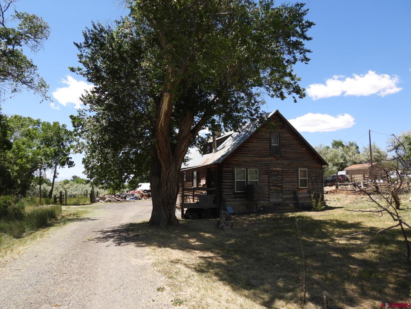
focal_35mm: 24
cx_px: 206
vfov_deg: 56.8
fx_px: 285
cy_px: 154
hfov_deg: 71.6
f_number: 2.8
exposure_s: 1/1000
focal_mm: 4.3
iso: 100
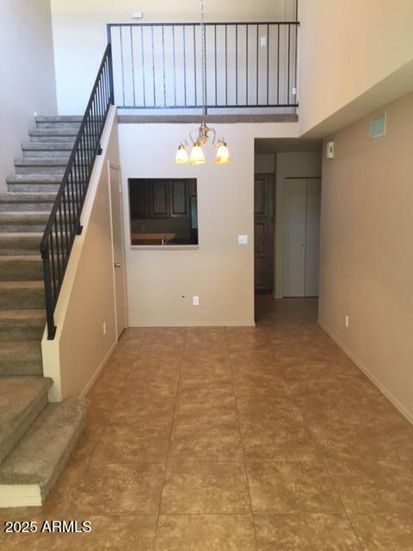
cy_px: 276
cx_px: 206
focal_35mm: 29
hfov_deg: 48.2
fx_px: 461
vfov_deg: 61.7
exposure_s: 1/30
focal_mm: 4.15
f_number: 2.2
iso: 64
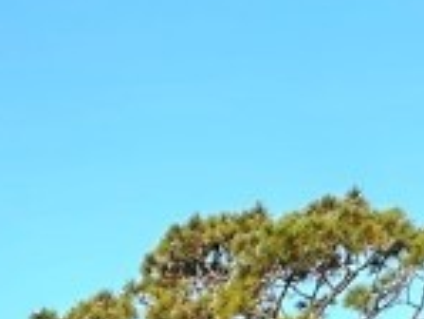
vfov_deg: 11.9
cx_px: -202
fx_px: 1177
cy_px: 803
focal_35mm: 96
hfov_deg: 18.3
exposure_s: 1/369
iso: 40
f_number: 2.2
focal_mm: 2.22
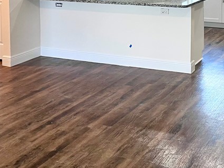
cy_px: -26
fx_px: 408
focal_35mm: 63
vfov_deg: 21.8
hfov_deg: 29.7
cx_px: 194
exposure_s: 1/60
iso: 80
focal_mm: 5.1
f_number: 1.6
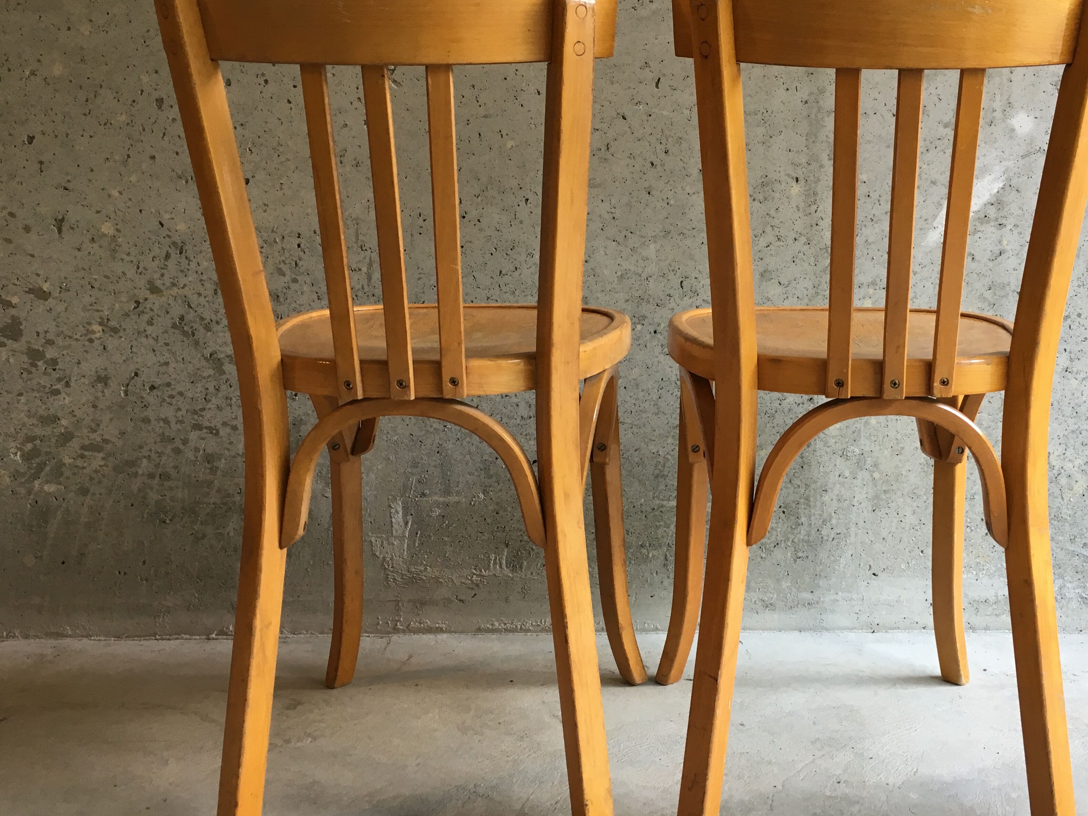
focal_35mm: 37
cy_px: 418
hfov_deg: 49.7
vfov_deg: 38.7
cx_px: 678
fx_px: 1163
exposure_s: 1/33
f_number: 2.2
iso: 80
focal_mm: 4.15
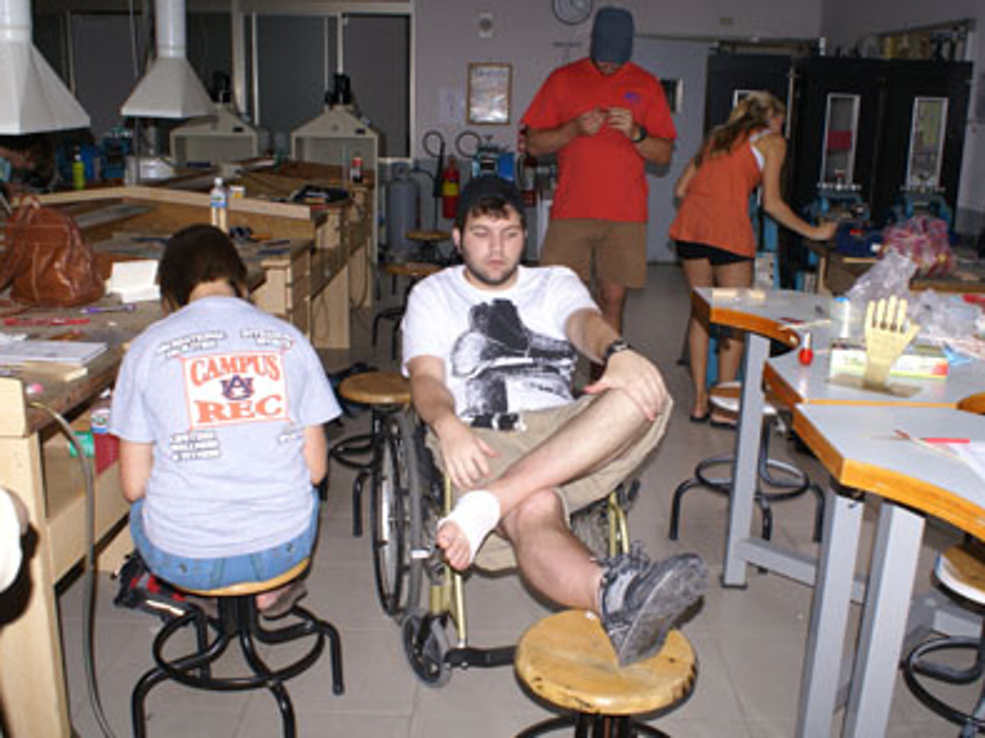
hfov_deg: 55.4
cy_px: 374
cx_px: 512
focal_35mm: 33
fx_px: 938
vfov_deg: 42.9
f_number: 5.6
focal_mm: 20
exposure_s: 1/60
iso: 400
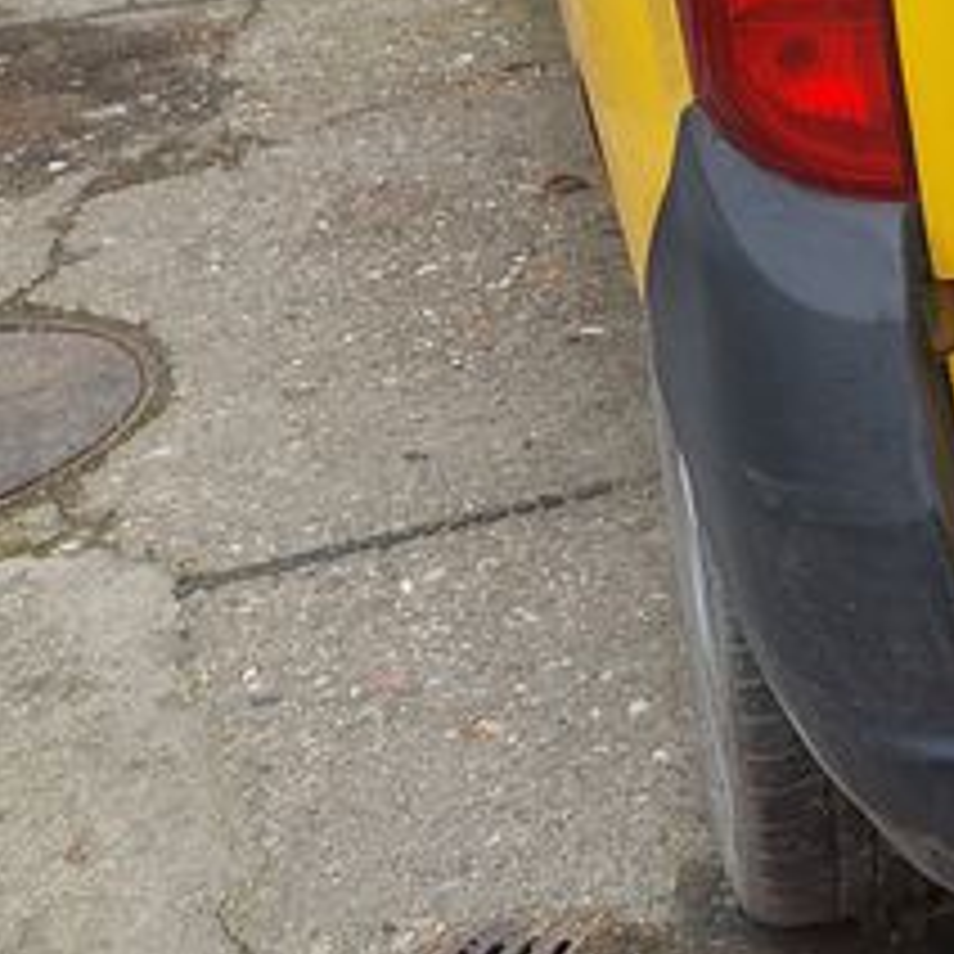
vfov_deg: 20.5
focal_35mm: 80
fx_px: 2494
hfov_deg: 18.7
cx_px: 1503
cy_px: -140
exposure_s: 1/422
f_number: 1.8
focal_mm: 5.23
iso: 40
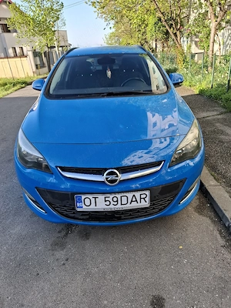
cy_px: 154
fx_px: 205
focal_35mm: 23
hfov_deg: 58.9
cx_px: 116
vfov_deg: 73.9
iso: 50
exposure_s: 1/625
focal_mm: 5.54
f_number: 1.8
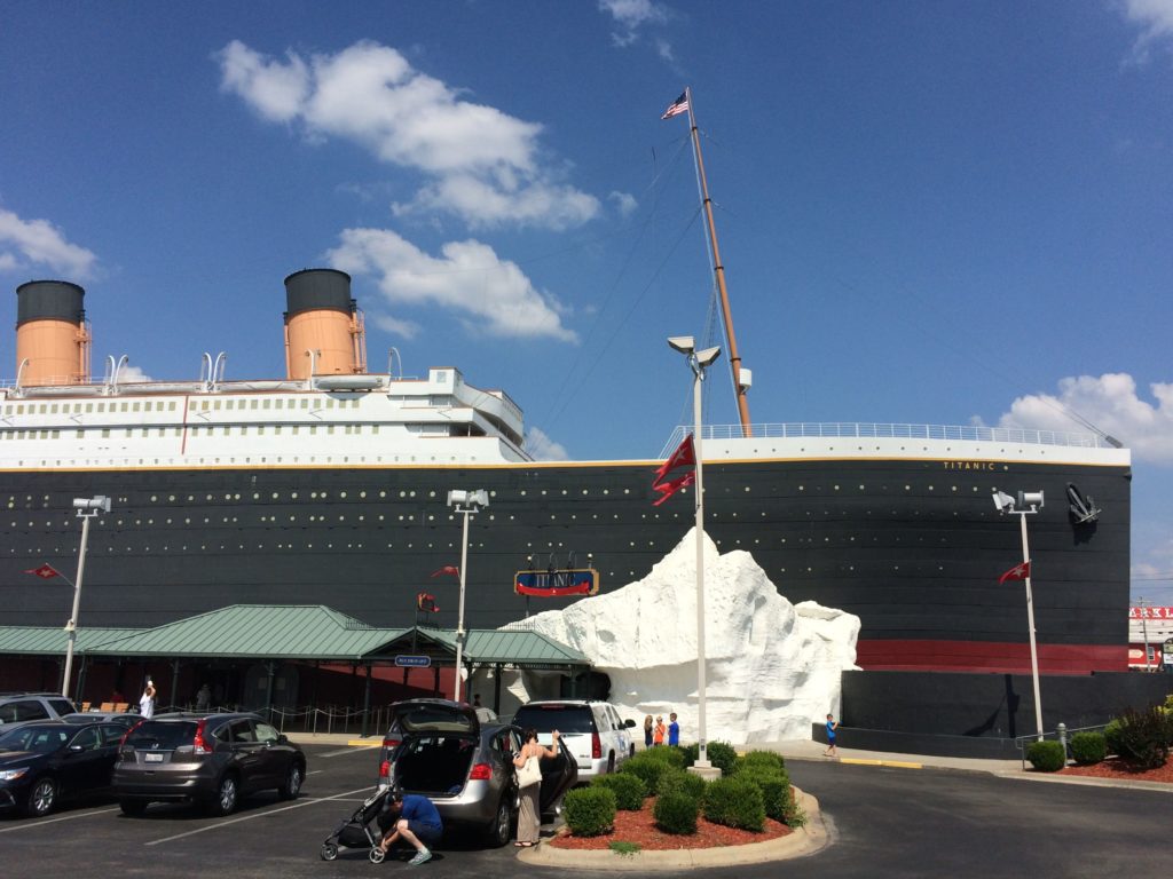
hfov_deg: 61.7
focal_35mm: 29
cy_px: 440
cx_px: 586
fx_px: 983
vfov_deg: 48.2
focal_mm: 4.15
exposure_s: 1/4115
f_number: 2.2
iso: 40
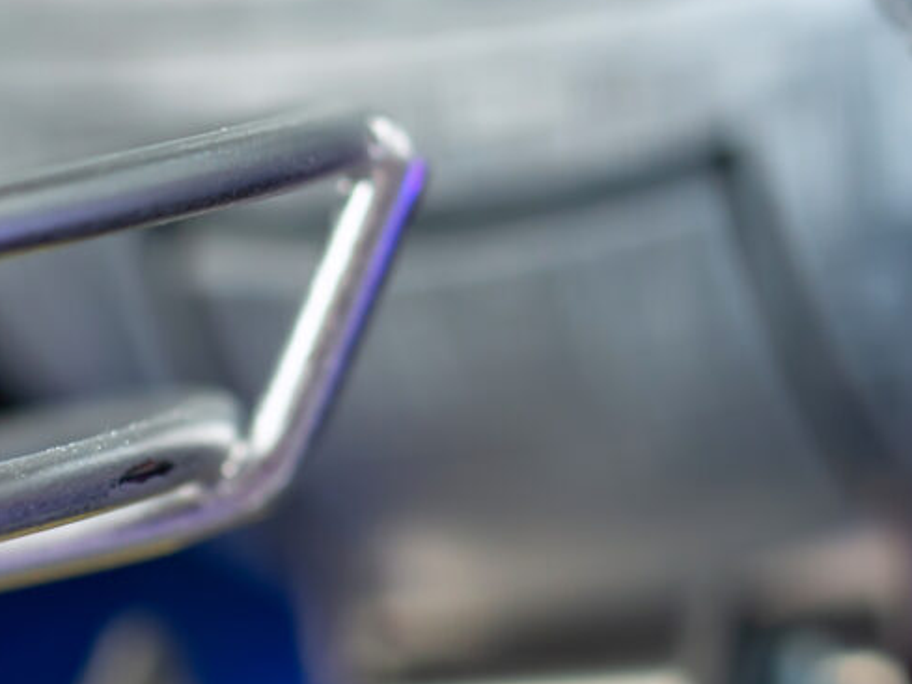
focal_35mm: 302
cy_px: -448
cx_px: 934
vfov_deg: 4.9
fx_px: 7959
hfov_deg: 6.5
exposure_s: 1/80
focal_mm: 60
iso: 320
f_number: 5
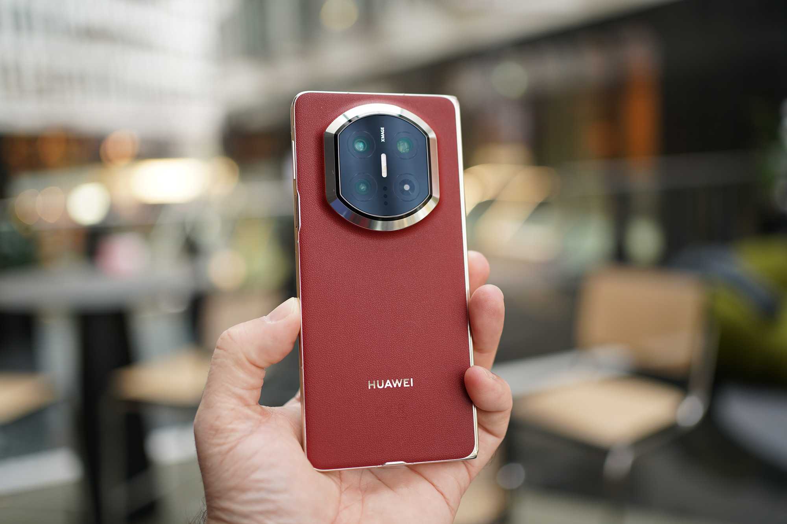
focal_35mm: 35
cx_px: 394
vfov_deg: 37.8
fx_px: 765
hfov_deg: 54.4
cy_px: 262
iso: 200
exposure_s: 1/40
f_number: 2.2
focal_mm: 35
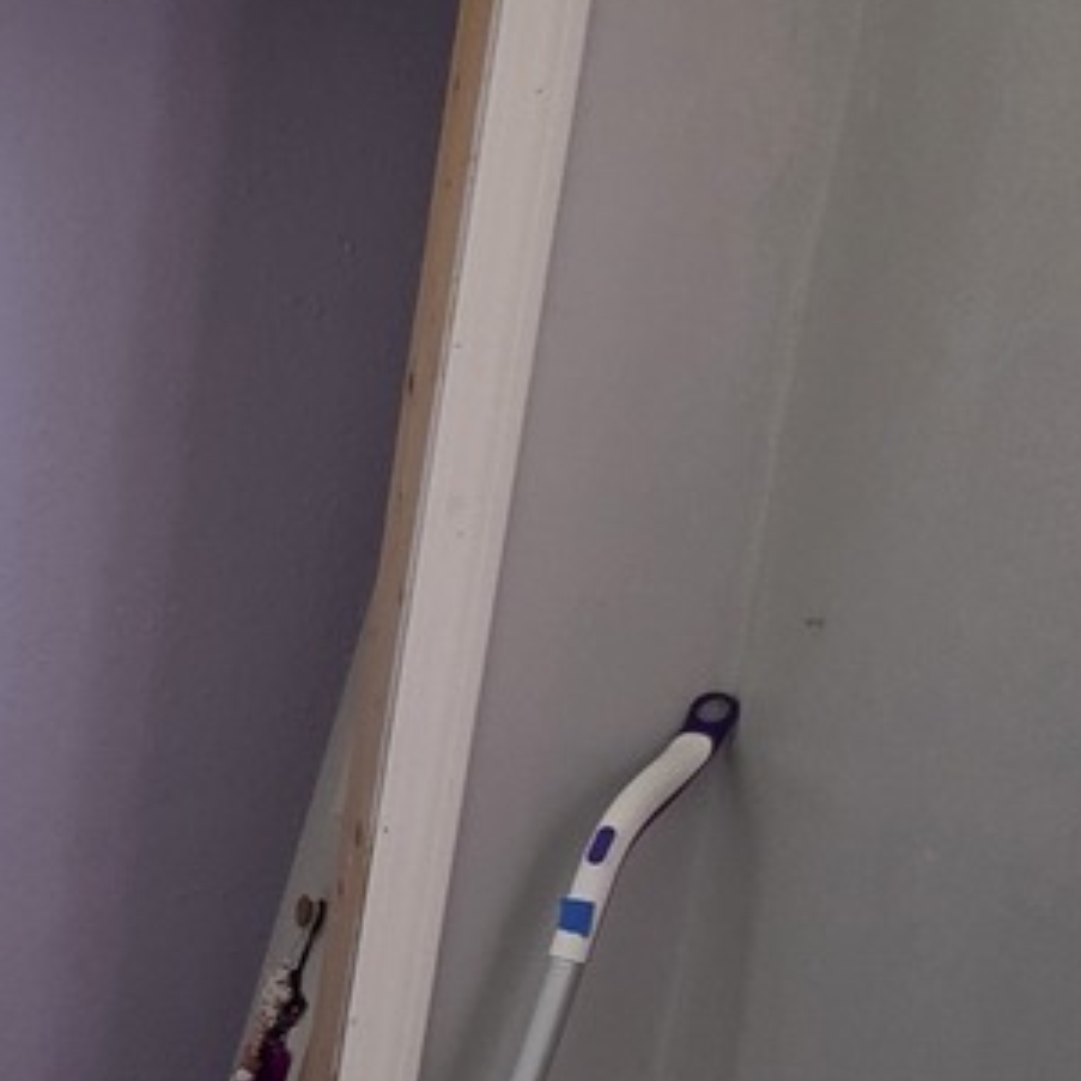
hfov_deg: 18.0
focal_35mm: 55
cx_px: -1185
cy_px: 765
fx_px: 1943
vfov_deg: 30.7
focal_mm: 2.2
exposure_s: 1/60
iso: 250
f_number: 1.9
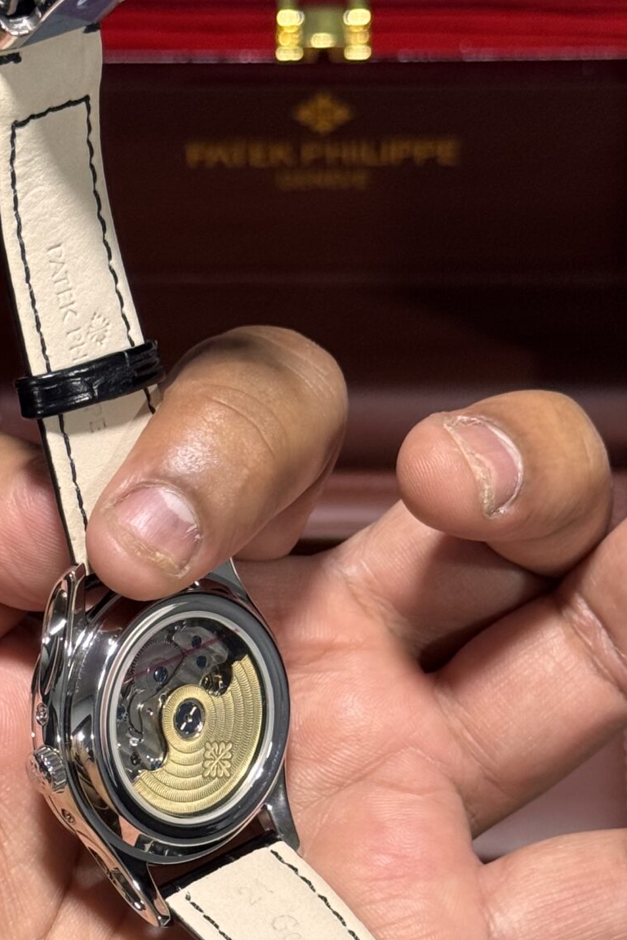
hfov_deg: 12.3
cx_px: 174
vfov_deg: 18.3
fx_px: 2898
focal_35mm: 111
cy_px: 746
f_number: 1.78
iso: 125
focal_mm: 6.76
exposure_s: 1/50
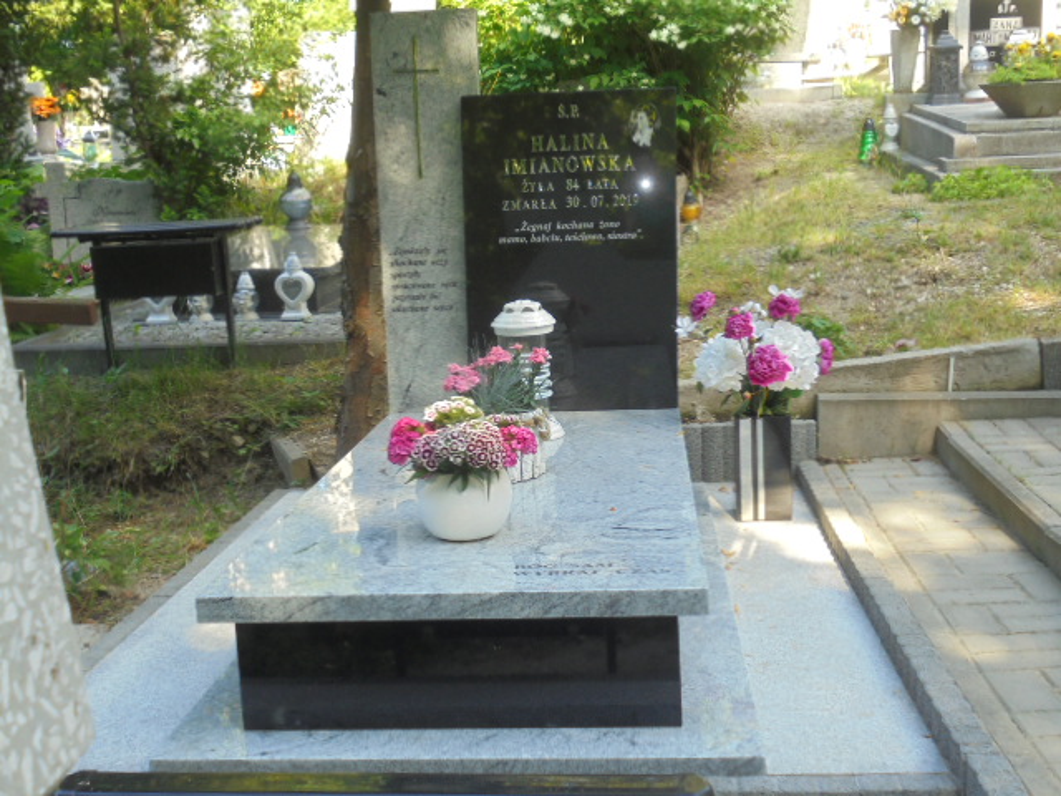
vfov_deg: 33.6
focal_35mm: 43
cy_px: 398
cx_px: 530
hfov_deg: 43.9
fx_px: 1318
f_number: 4.5
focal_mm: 7.8
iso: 100
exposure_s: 1/60
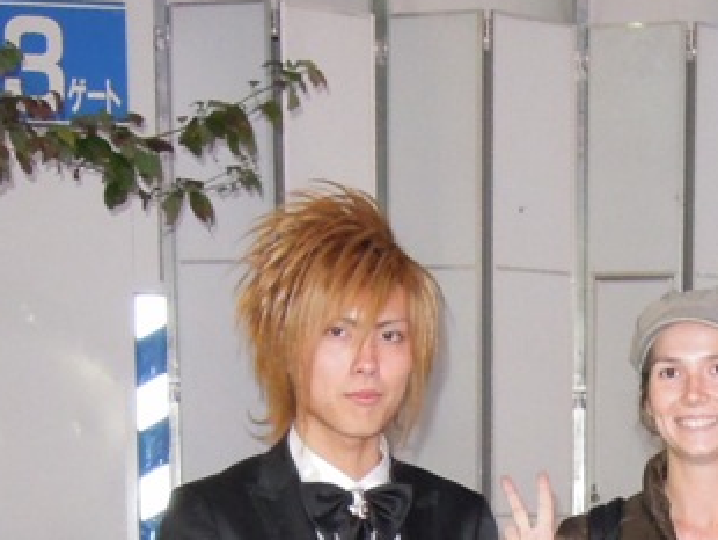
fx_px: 2076
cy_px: 834
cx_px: 669
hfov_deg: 19.2
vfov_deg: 13.8
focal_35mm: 100
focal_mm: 5.5
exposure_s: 1/30
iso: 560
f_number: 3
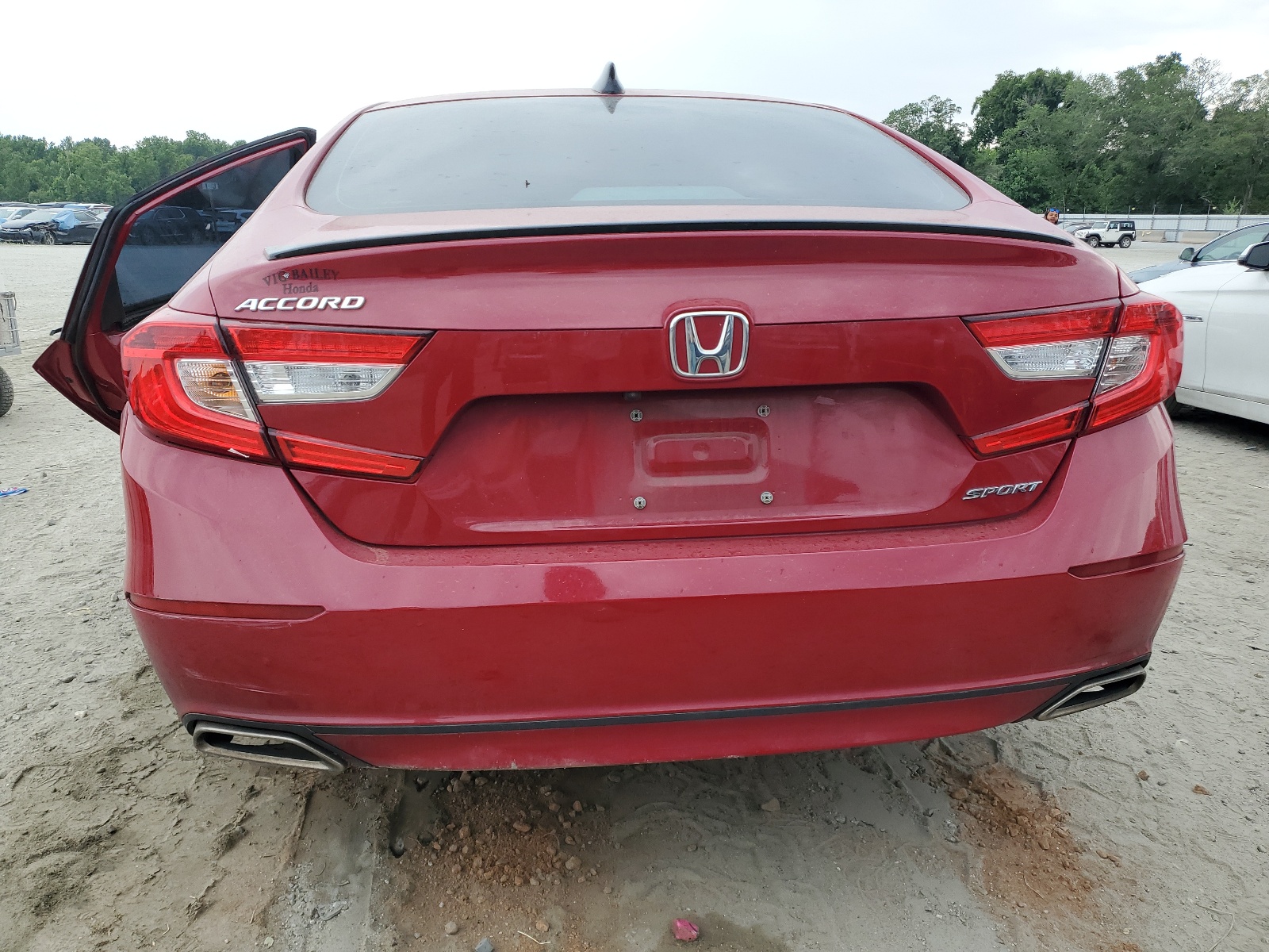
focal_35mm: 26
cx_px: 634
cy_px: 476
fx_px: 953
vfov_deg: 53.1
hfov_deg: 67.3
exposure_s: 1/217
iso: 50
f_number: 1.5
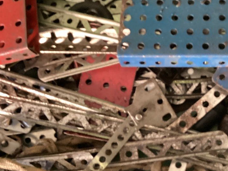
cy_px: 102
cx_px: 205
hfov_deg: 28.3
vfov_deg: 22.2
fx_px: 435
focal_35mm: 66
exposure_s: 1/24
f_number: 2.4
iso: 640
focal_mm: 3.3
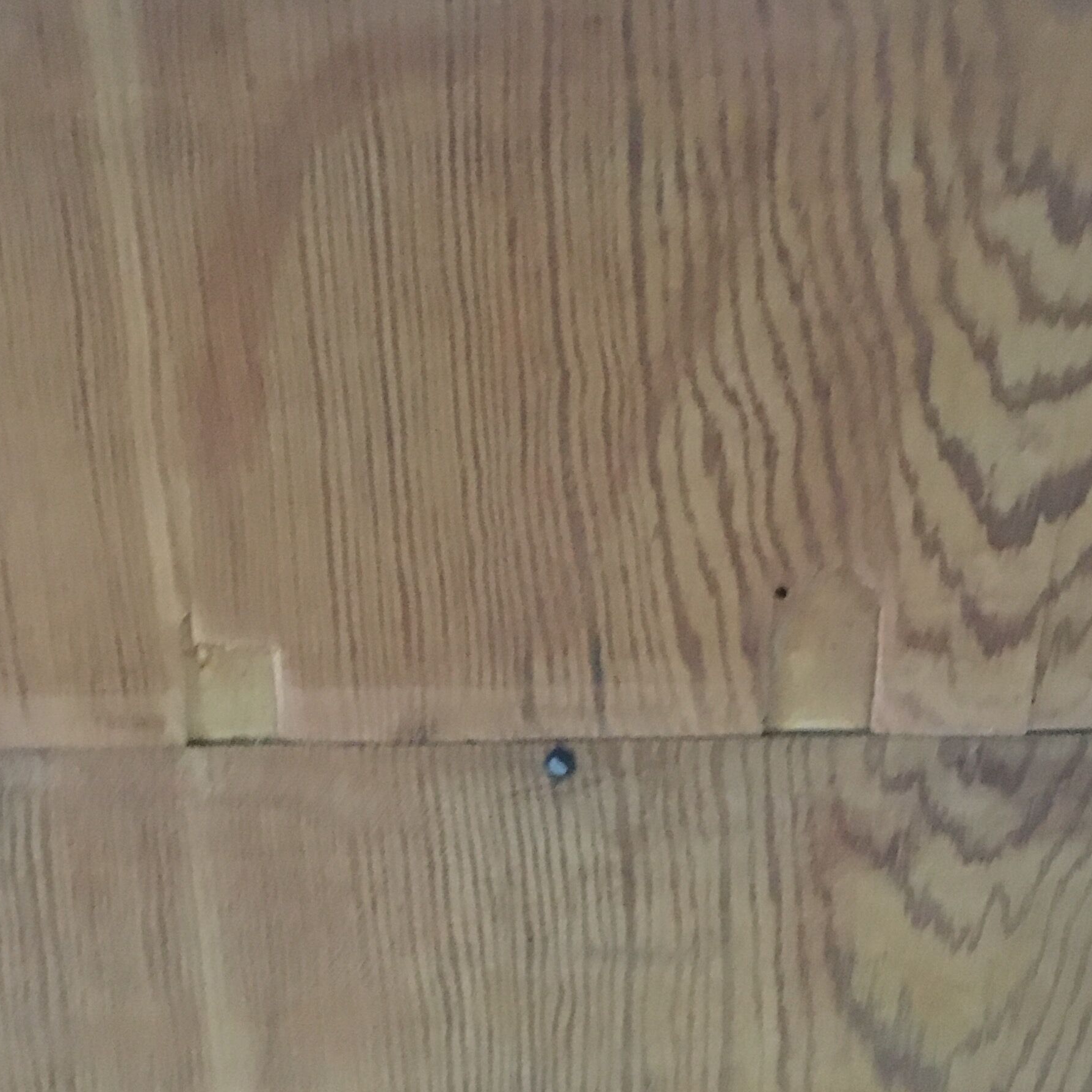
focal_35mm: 50
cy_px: 595
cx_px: 499
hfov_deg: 34.0
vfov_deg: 34.0
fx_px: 1785
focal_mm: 3.3
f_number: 2.4
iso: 500
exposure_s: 1/17
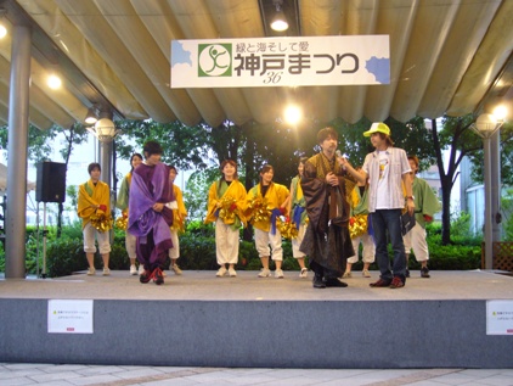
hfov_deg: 42.1
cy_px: 193
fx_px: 667
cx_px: 256
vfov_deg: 32.2
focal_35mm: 45
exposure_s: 1/15
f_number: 3.2
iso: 160
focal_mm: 7.5
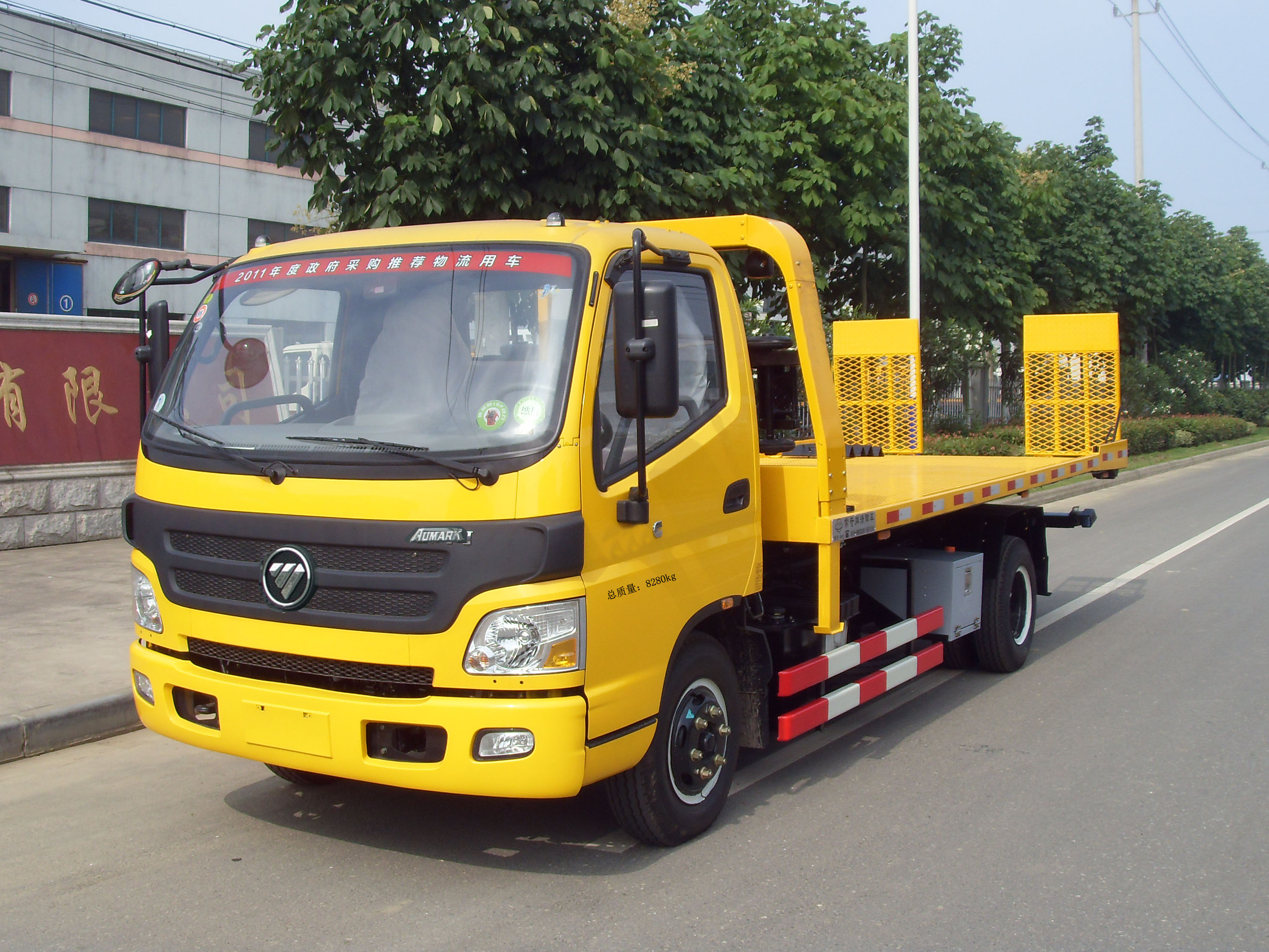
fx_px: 1576
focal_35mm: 43
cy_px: 435
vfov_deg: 33.6
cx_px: 638
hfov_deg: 43.9
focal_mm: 6.6
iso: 80
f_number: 6.2
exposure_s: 1/250
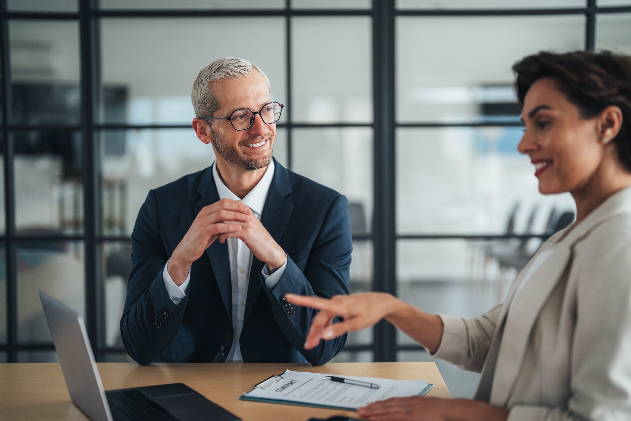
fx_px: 876
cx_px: 316
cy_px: 210
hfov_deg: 39.6
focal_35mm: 50
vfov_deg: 27.0
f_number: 1.2
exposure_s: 1/400
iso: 200
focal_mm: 50
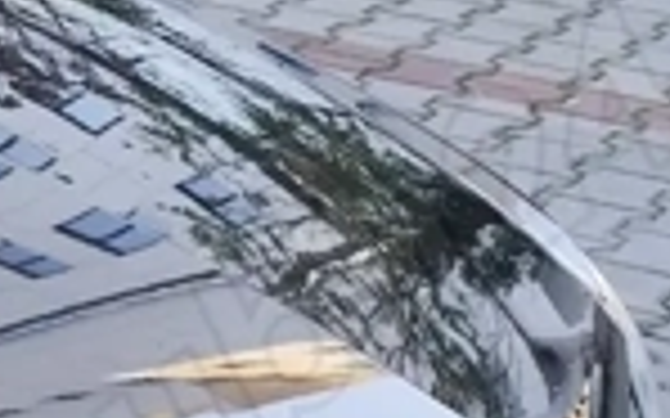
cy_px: 310
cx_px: -1129
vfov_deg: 8.0
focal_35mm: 164
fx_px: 2993
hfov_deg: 10.3
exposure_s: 1/100
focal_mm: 6.14
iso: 80
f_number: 1.65
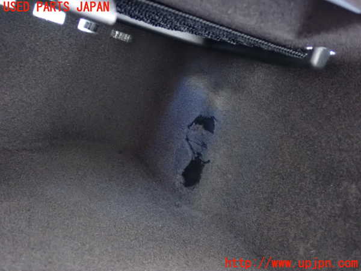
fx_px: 459
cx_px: 180
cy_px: 136
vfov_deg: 32.9
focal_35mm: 44
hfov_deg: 42.9
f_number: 2.9
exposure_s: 1/10
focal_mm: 7.84
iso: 1600
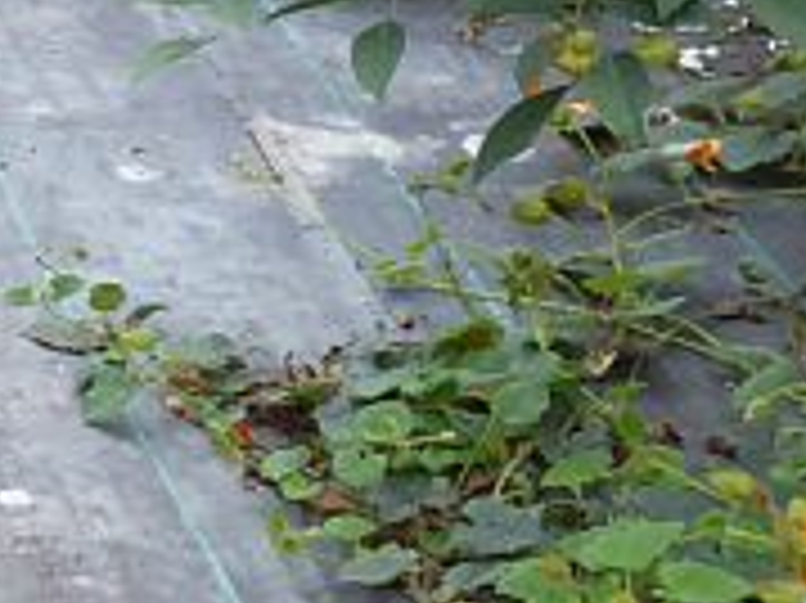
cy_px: 27
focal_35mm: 218
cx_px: -612
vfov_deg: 6.8
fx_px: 5073
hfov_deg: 8.7
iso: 500
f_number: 8
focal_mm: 10.9
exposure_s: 1/60
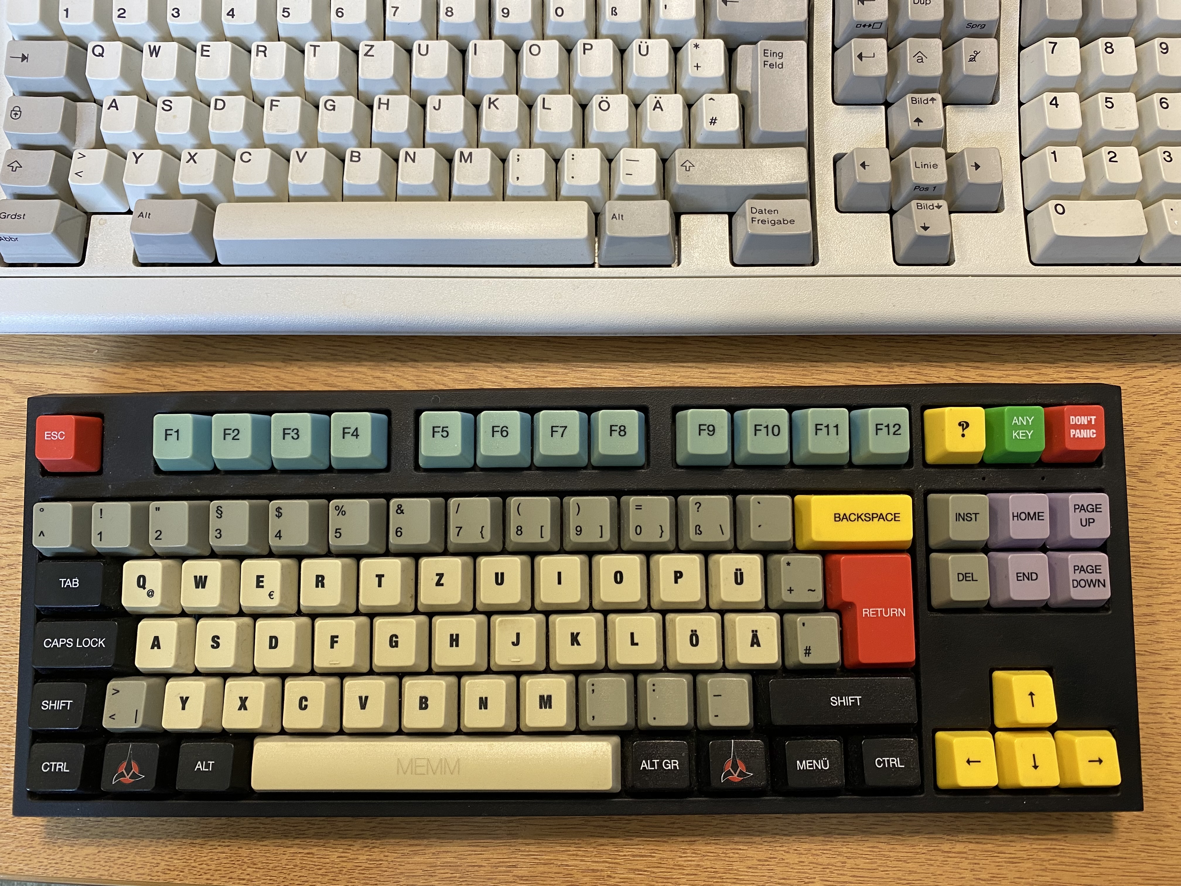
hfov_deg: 67.3
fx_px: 887
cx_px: 590
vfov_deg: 53.1
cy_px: 443
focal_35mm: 26
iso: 80
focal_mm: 4.25
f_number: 1.8
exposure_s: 1/50
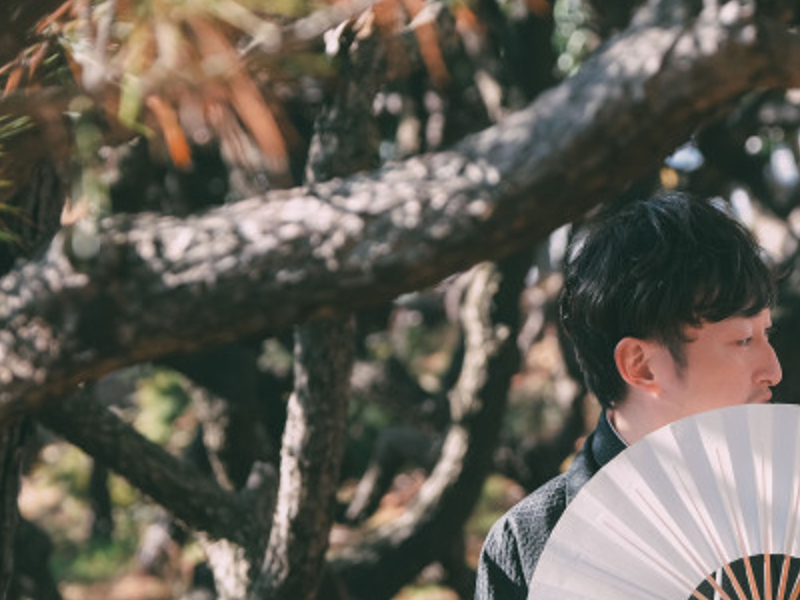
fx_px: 5154
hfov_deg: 8.9
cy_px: 425
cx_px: 638
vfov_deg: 6.7
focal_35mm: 223
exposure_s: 1/125
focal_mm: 77.3
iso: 160
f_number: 4
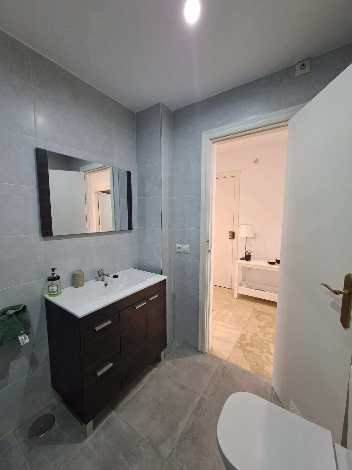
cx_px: 176
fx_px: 176
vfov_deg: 106.2
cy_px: 235
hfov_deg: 89.9
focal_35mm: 13
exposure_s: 1/40
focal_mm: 1.74
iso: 125
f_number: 2.2
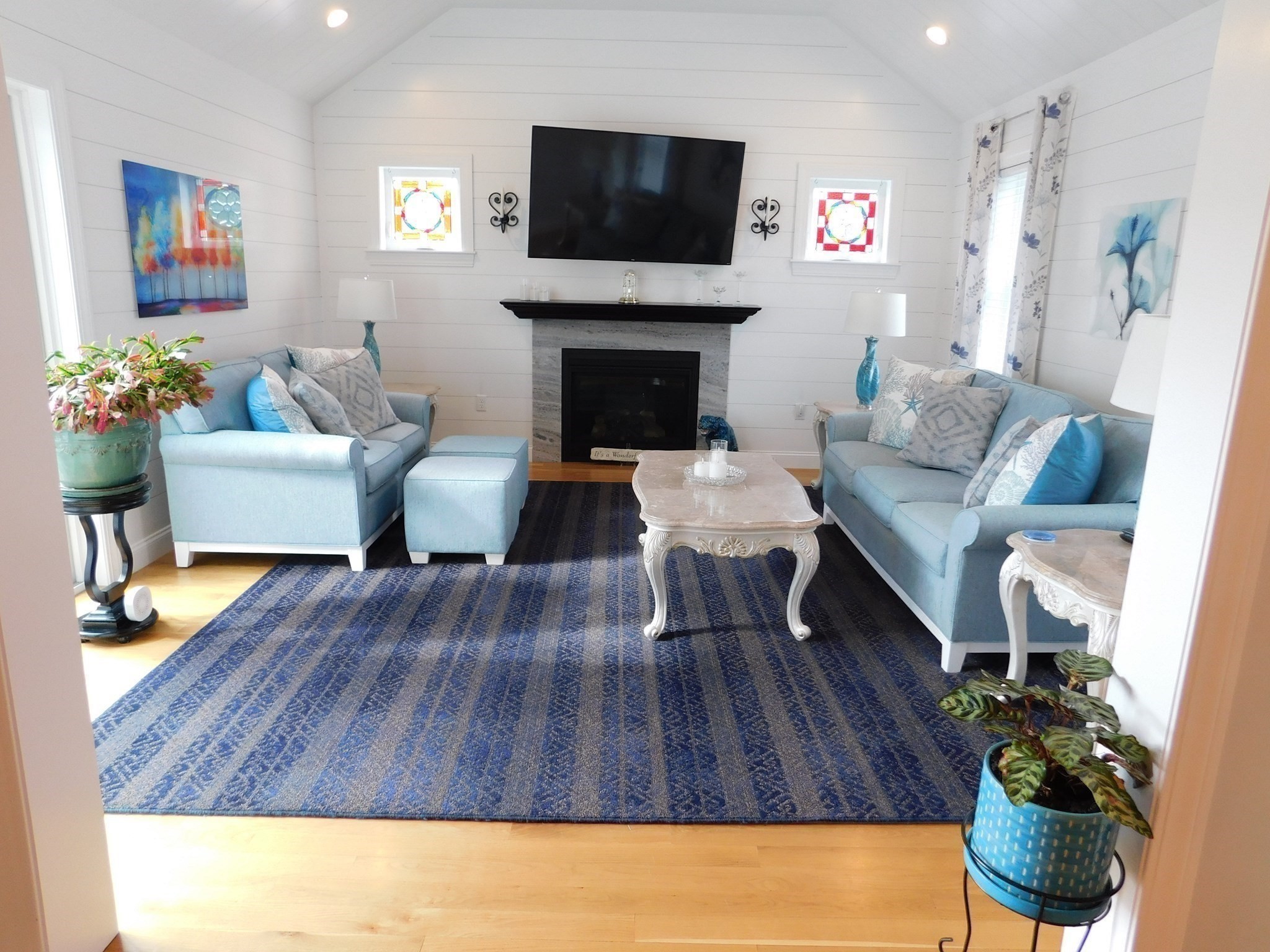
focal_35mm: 23
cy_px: 476
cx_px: 635
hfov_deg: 73.9
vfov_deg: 58.9
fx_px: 844
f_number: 3
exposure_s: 1/30
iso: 140
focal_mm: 4
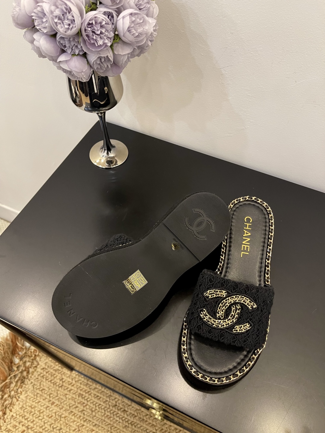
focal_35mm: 26
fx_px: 325
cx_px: 162
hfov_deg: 53.1
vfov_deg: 67.3
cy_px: 216
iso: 250
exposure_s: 1/60
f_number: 1.6
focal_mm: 5.1
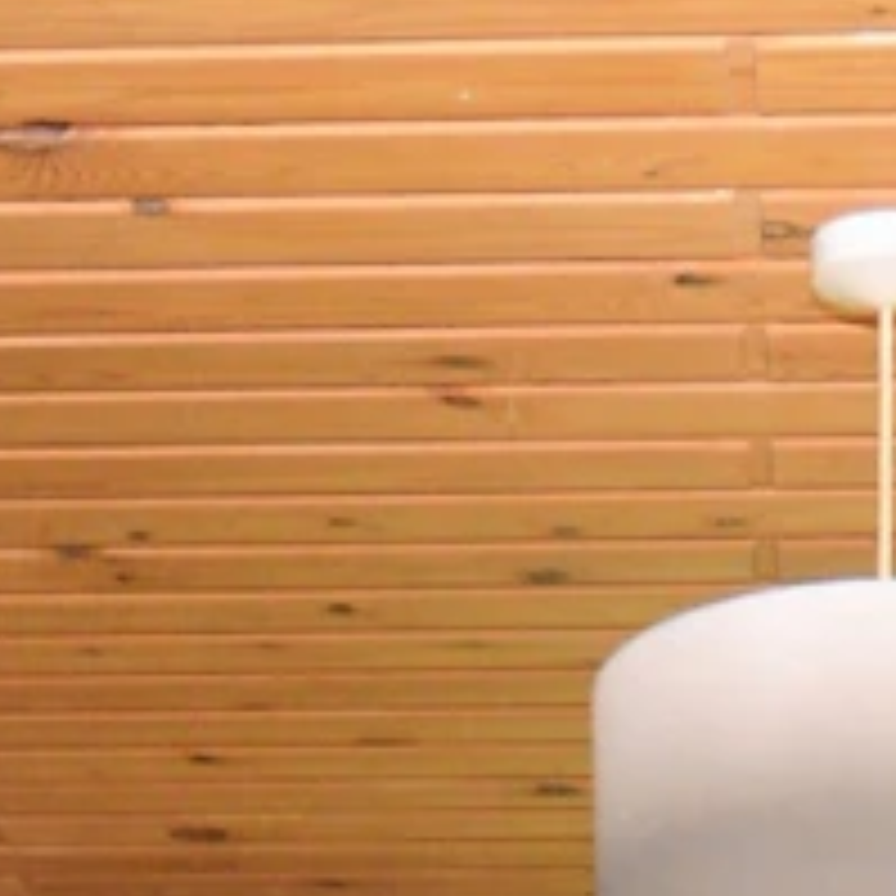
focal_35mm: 141
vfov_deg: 10.0
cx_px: 513
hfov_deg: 12.4
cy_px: 2485
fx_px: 4130
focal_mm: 11.5
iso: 280
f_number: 5.6
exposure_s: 1/125
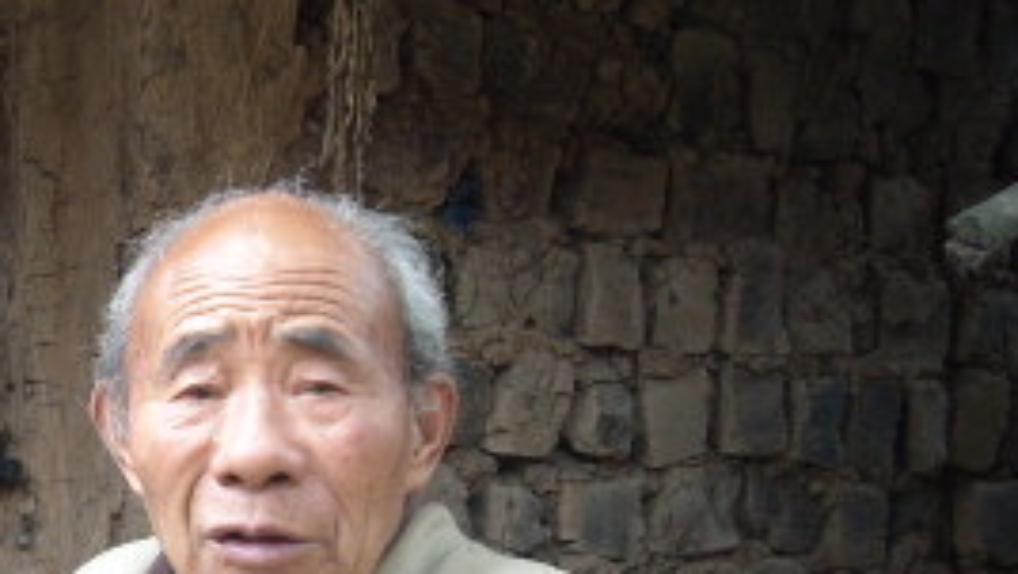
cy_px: 563
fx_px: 2457
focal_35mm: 91
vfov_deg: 13.2
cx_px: -137
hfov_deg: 22.0
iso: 113
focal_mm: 5.7
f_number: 2.8
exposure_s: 1/60
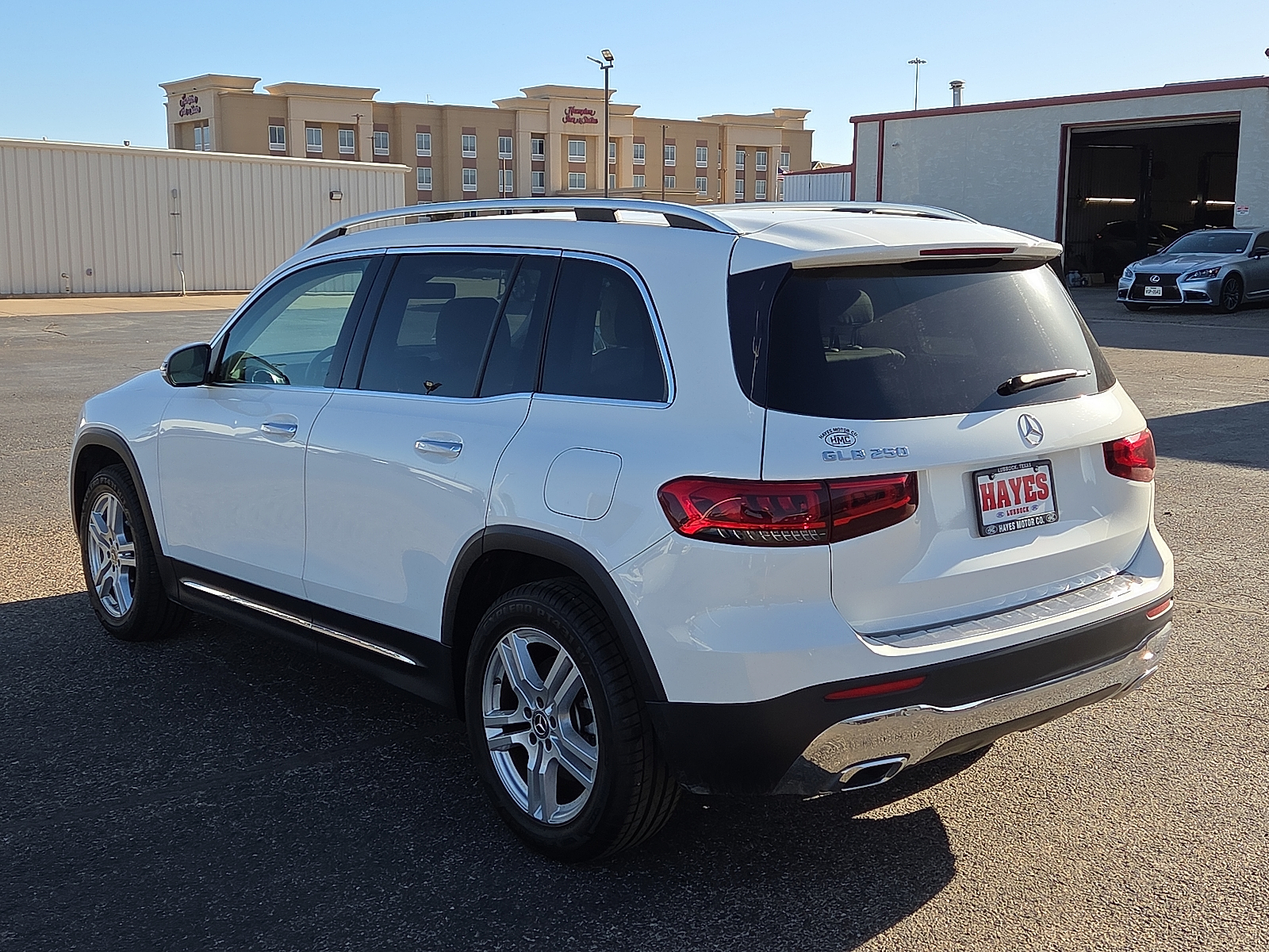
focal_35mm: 40
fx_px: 1466
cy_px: 476
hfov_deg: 46.8
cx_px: 634
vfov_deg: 36.0
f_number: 1.8
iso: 76
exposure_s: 1/3333
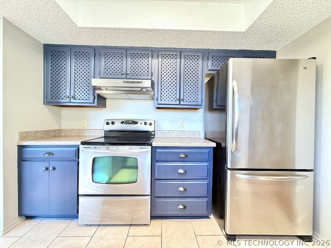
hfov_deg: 102.1
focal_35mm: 14
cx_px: 166
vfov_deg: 85.7
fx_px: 134
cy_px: 124
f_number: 2.2
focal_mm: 2.22
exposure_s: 1/60
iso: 640
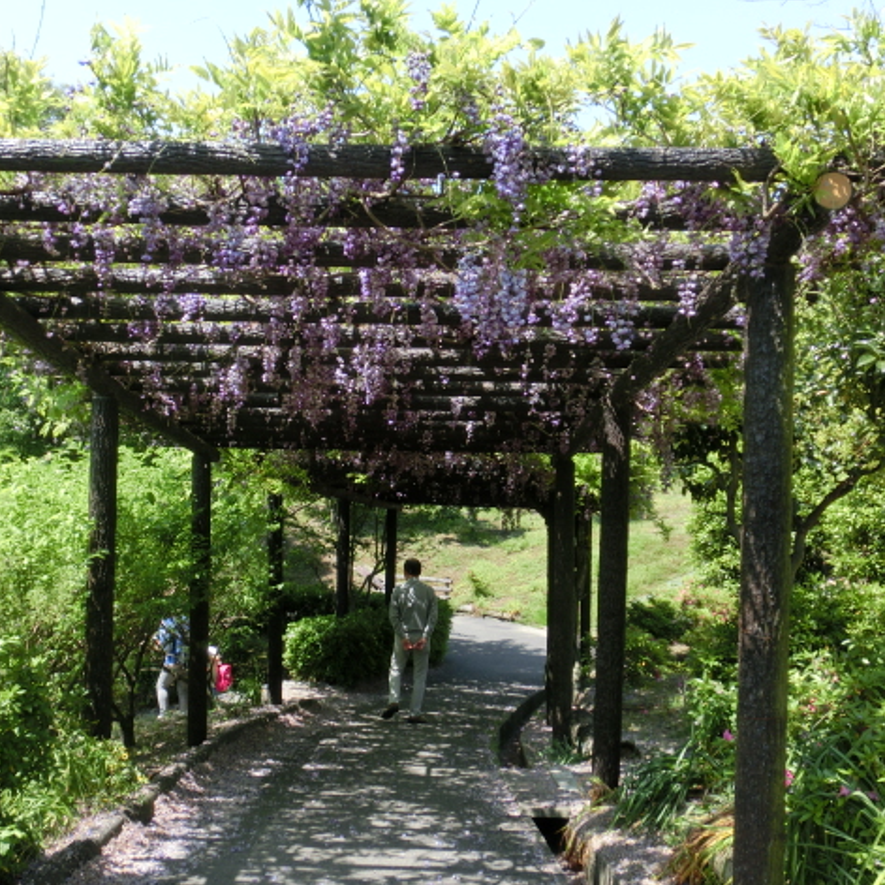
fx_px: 1215
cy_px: 445
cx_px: 348
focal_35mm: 42
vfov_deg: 40.0
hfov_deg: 39.8
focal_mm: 6.1
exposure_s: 1/400
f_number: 3.2
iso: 80
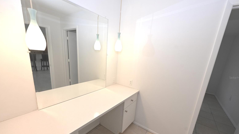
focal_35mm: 15
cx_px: 121
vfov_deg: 70.1
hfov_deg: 103.0
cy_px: 78
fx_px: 95
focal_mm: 14
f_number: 5
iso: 200
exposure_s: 1/100
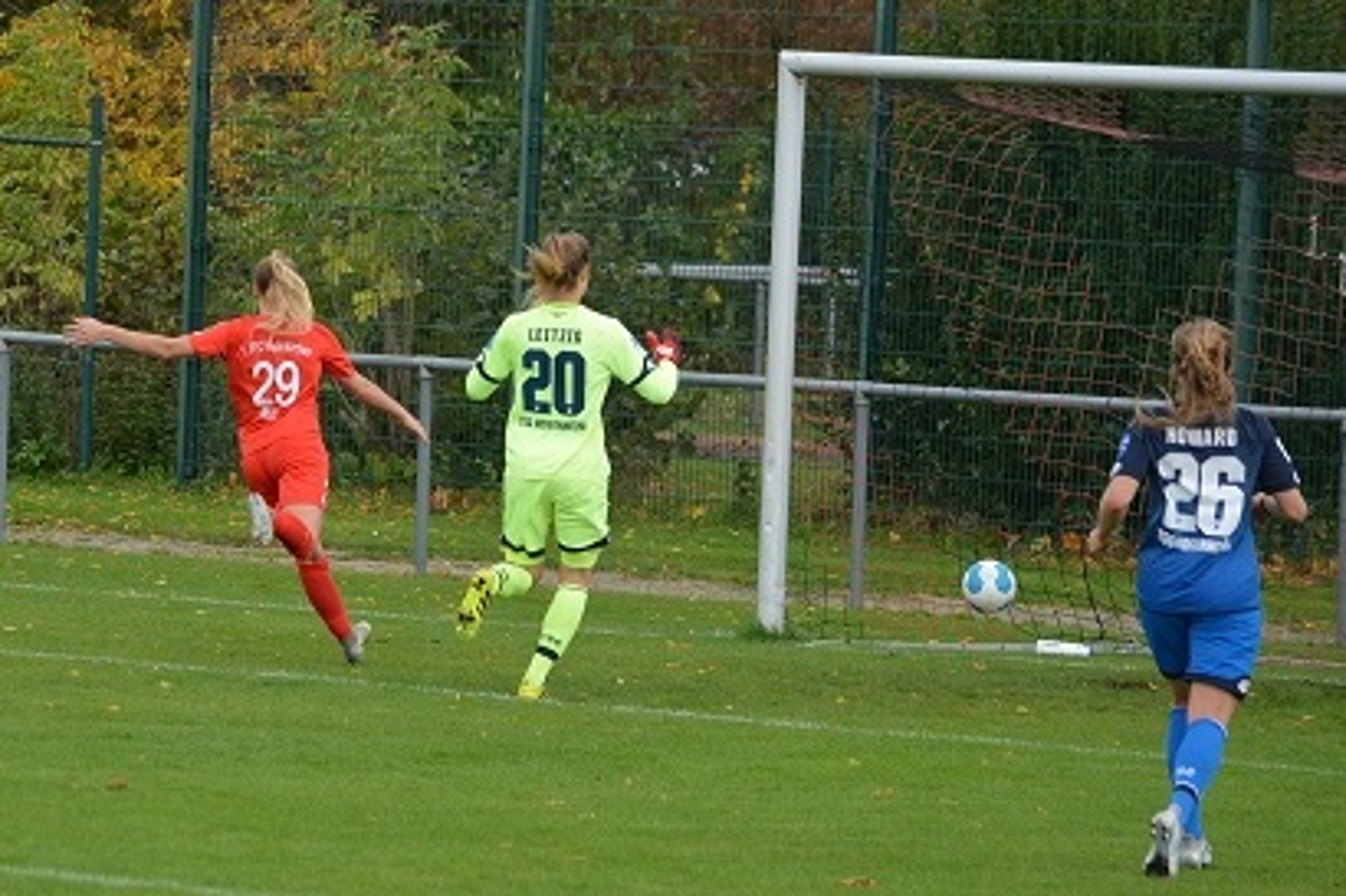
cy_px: 448
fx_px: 8689
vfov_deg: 5.9
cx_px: 673
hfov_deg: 8.9
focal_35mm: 232
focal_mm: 155
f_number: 5
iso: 560
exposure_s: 1/1000
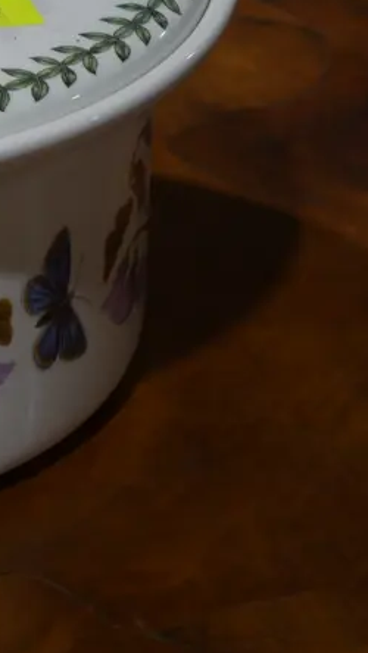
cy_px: 177
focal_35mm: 211
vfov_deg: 10.2
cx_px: -228
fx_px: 3658
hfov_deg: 5.7
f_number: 5.6
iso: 400
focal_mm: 42
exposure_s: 1/100
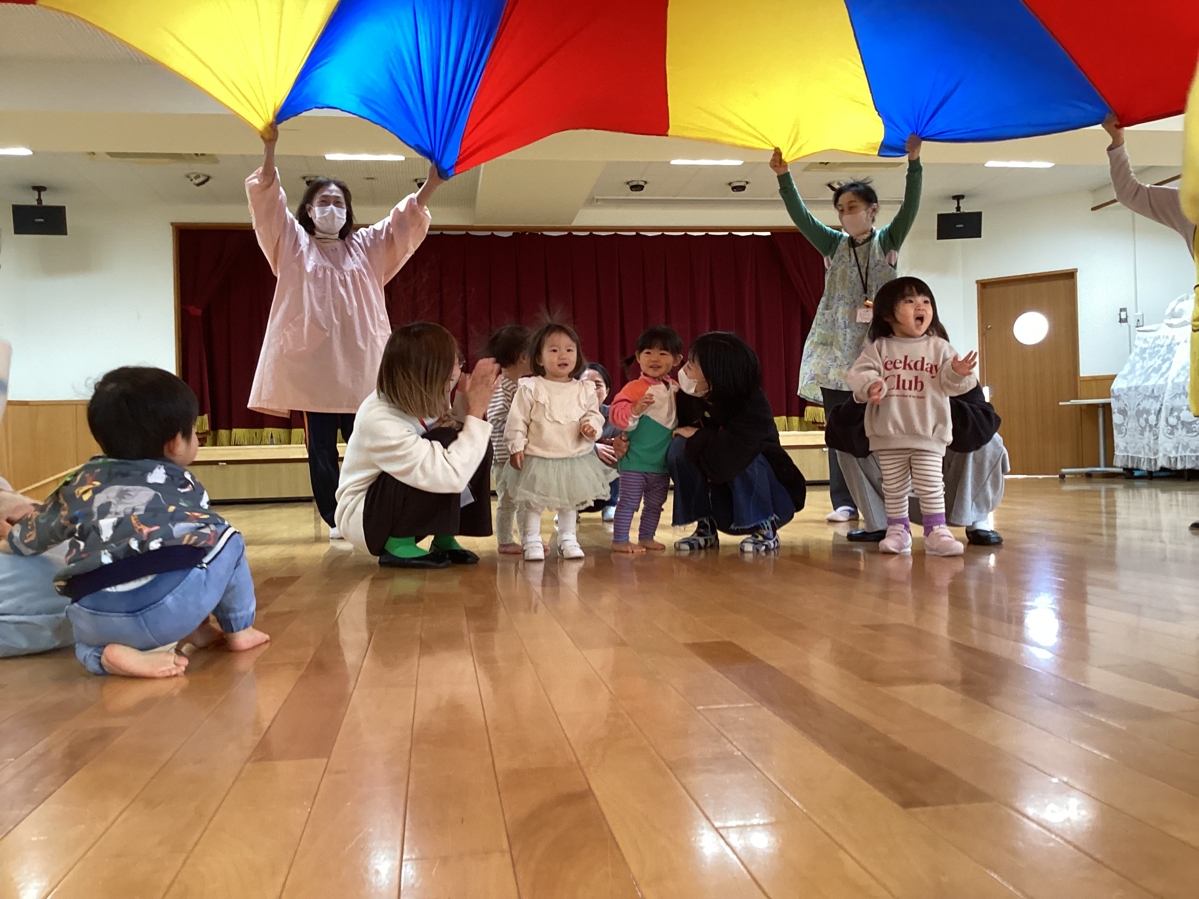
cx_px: 600
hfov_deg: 58.4
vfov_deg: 45.4
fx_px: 1074
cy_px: 450
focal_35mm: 31
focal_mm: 3.3
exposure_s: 1/50
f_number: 2.4
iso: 125
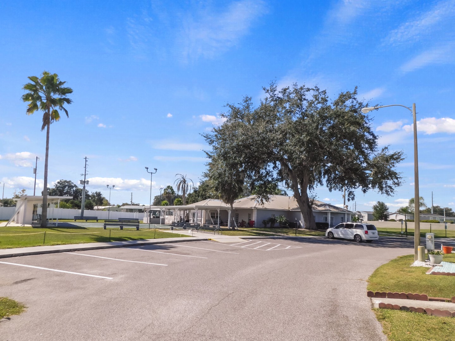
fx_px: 302
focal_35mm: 23
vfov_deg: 58.9
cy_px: 170
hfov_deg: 73.9
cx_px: 228
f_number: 6
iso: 125
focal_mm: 4
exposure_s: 1/400
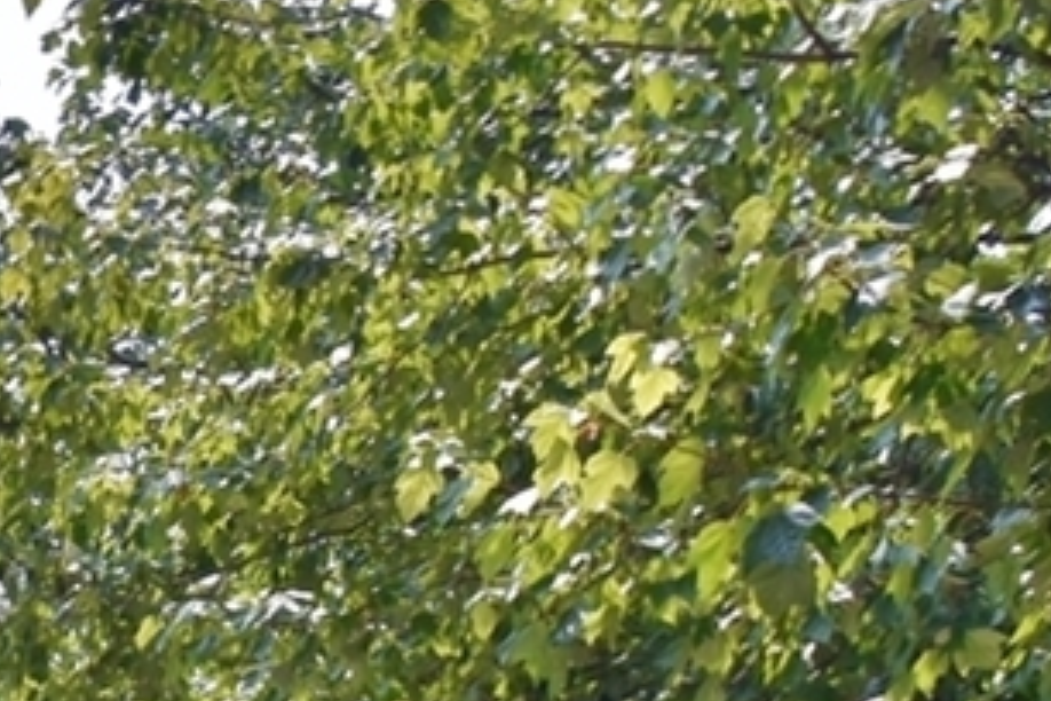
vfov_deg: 13.4
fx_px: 2666
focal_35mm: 91
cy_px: 1282
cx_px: -1096
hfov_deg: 16.5
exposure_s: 1/350
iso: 200
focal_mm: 11.5
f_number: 9.5
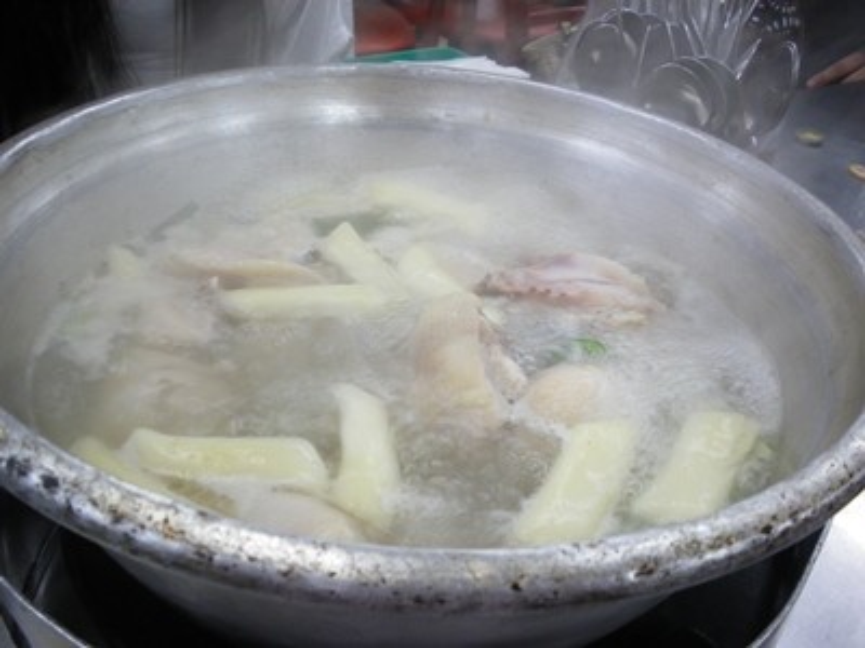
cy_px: 324
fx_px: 900
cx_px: 432
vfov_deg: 39.7
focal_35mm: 36
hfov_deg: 51.4
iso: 200
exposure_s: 1/50
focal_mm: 6.3
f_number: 3.5
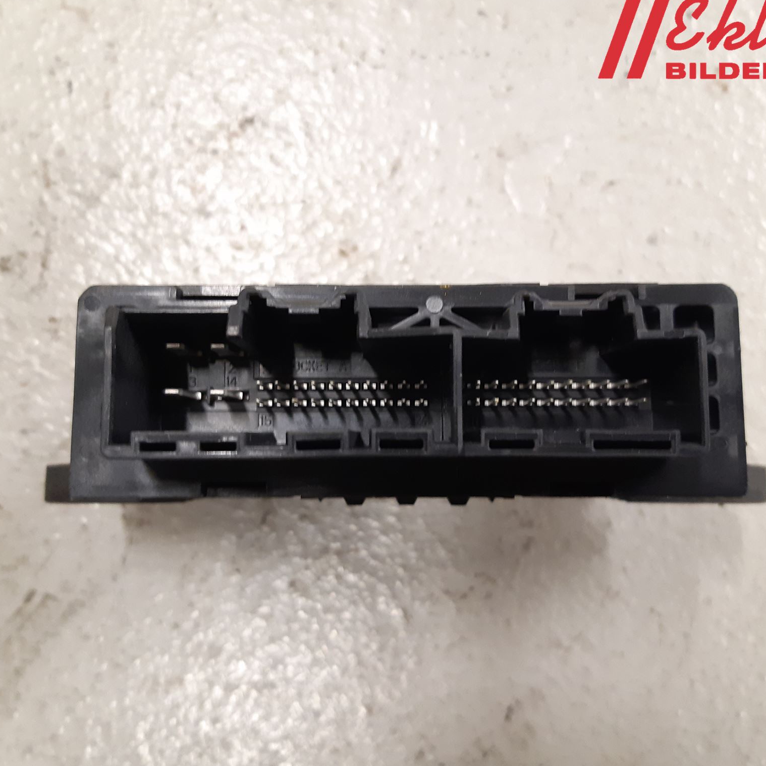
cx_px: 391
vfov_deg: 52.5
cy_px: 381
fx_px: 776
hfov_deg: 52.5
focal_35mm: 31
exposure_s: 1/33
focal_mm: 3.93
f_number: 1.7
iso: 250
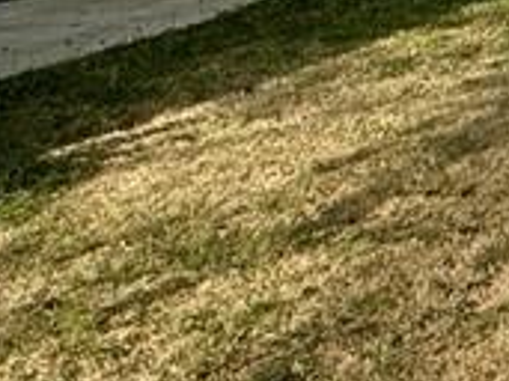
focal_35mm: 84
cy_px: -262
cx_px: 1247
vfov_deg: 15.5
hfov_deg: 14.4
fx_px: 1234
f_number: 2.2
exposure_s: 1/3390
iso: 50
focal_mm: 2.22
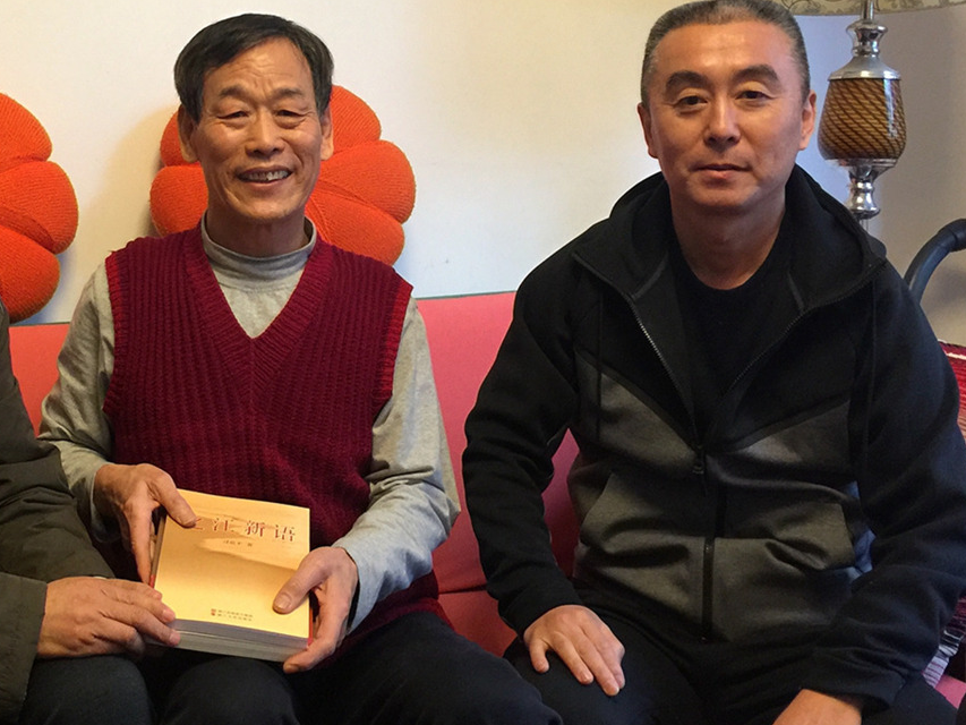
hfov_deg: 36.4
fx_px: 1423
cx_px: 216
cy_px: 255
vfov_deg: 28.4
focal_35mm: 51
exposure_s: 1/17
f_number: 2.2
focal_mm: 4.15
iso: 125
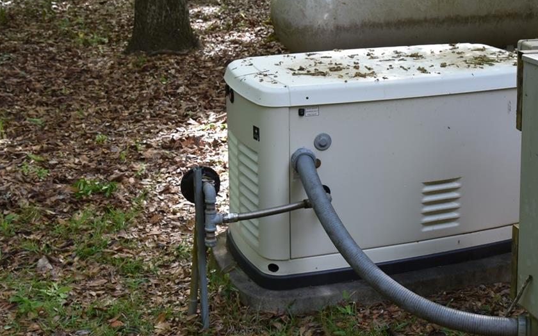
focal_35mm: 66
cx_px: 425
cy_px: 94
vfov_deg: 19.6
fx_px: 968
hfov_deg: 30.4
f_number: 8
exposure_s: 1/250
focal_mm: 34
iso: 1250
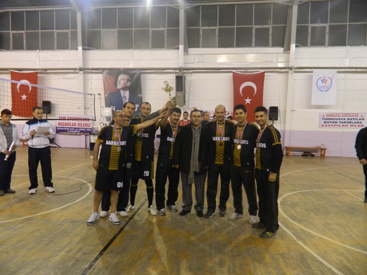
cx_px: 184
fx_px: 265
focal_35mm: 25
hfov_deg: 69.4
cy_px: 138
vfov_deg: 54.9
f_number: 3.1
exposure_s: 1/30
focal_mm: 4.5
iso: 220
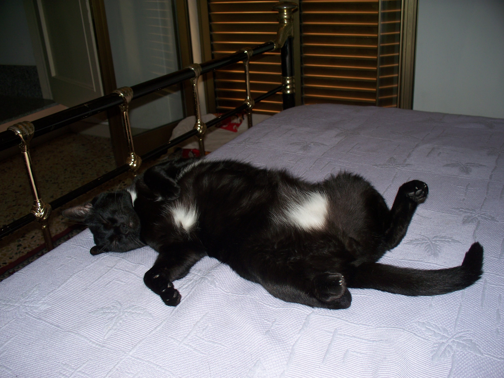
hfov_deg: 51.4
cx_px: 252
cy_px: 189
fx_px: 524
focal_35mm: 36
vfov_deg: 39.7
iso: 64
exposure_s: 1/60
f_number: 2.8
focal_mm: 7.54
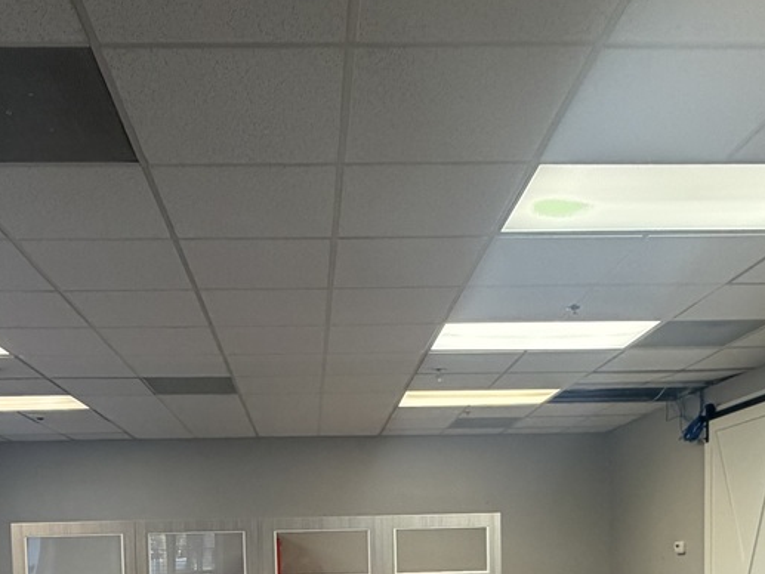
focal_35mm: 39
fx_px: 862
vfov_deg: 33.3
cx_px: 345
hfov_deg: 47.8
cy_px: 593
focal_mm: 2.22
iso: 250
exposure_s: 1/120
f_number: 2.2
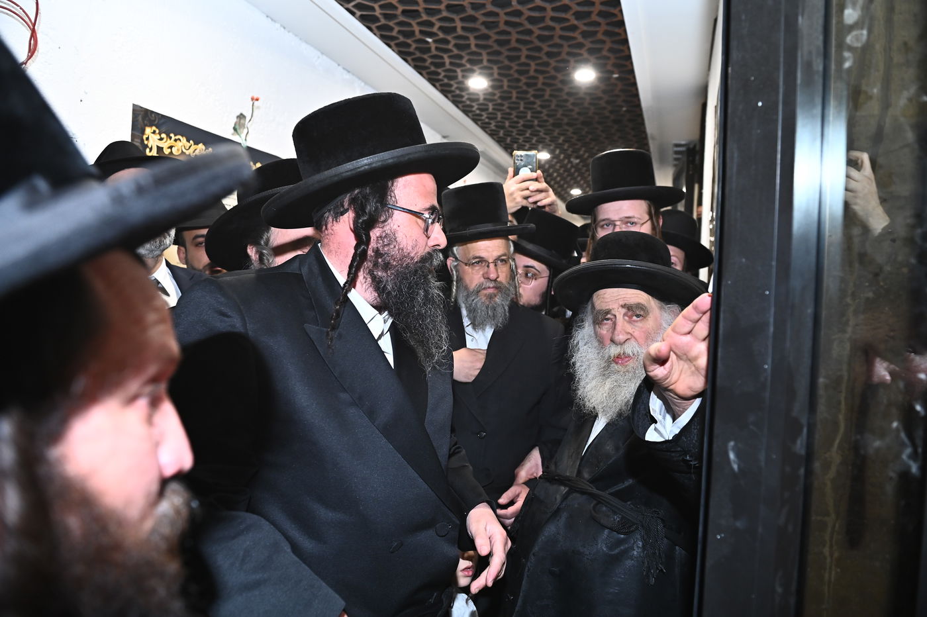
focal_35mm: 24
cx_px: 464
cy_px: 308
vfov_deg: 53.1
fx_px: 618
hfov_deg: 73.8
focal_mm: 24
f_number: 4
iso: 1600
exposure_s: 1/160
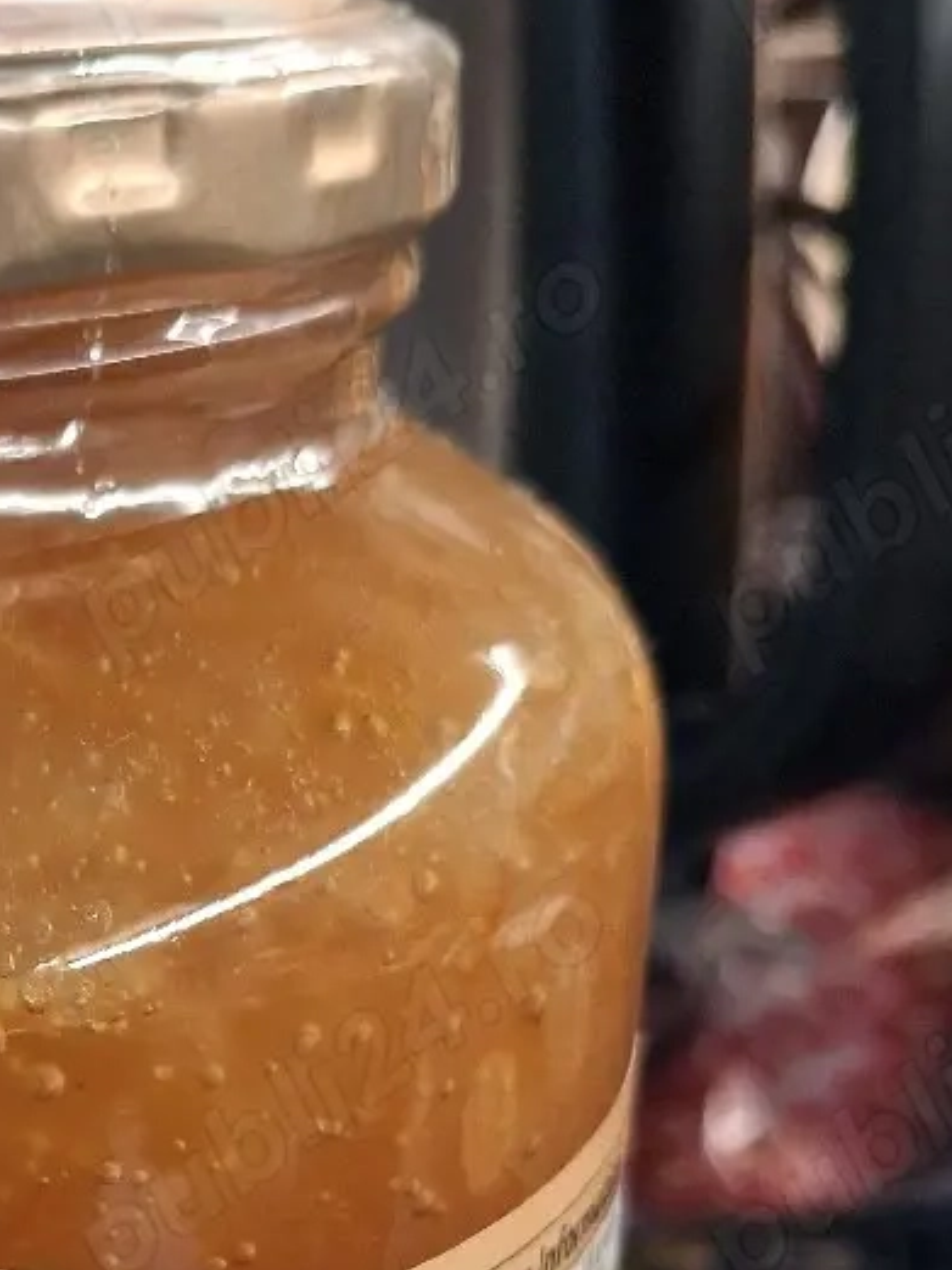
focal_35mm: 69
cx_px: -129
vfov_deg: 27.0
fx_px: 2532
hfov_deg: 20.2
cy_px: 1181
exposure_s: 1/50
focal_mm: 4
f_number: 1.8
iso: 320
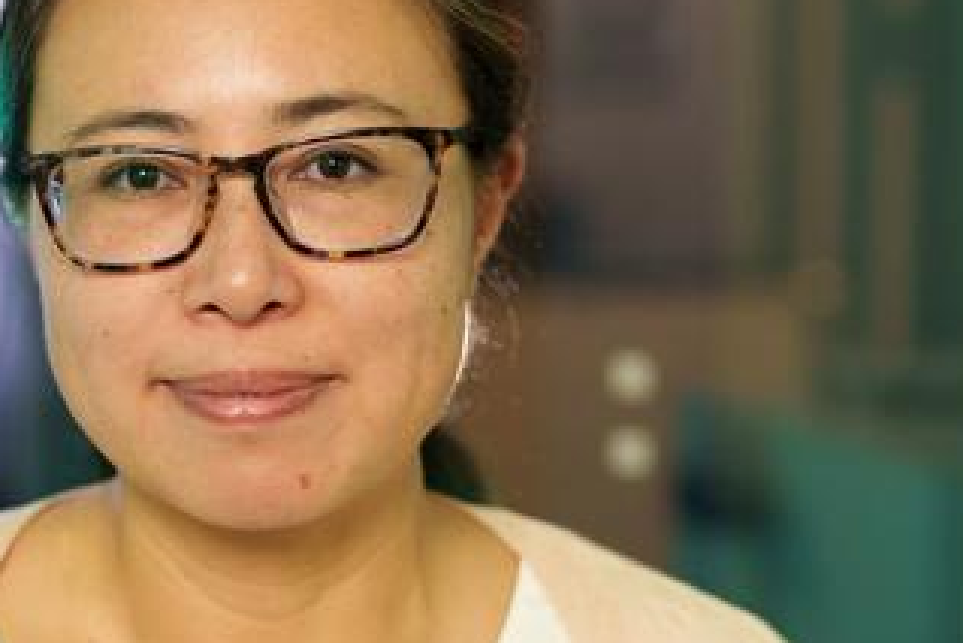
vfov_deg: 12.0
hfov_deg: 17.8
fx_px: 3051
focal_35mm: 114
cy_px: 445
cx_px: 226
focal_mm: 35
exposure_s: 1/125
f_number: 1.4
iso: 1250
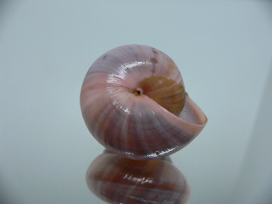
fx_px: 275
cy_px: 102
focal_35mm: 35
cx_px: 136
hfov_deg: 52.6
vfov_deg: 40.7
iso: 200
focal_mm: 4.6
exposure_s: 1/50
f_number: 2.8
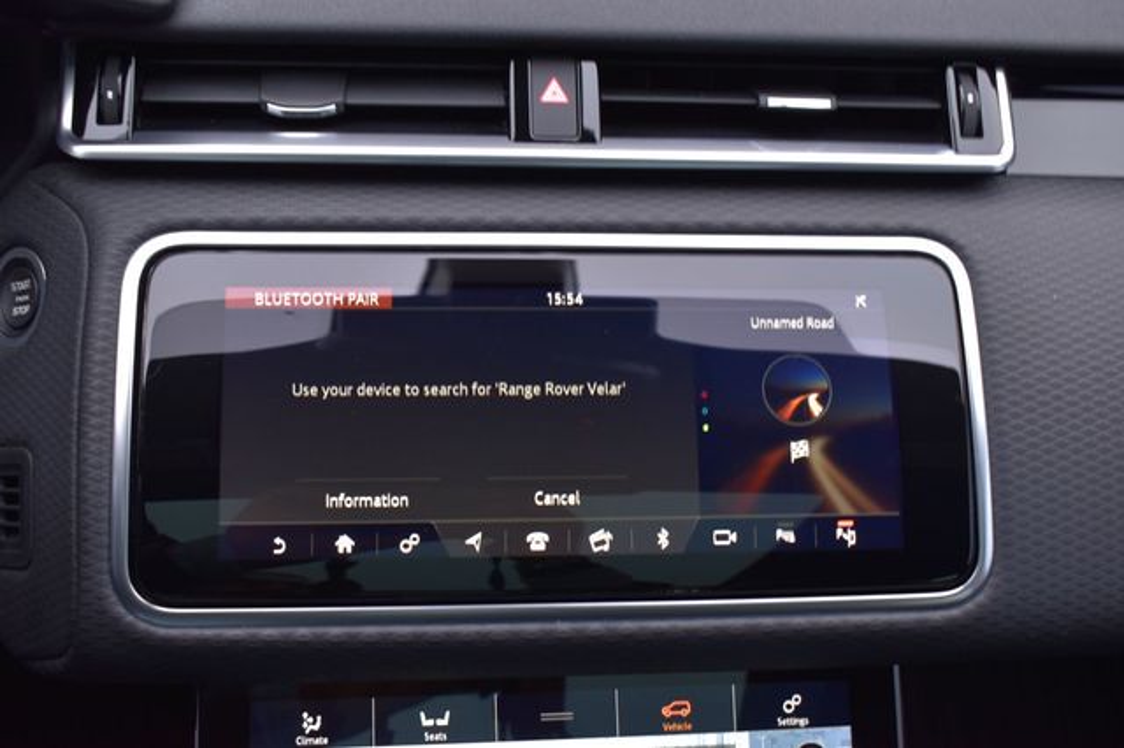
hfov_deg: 47.9
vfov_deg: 33.0
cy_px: 374
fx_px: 1264
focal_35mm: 40
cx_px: 562
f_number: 6.3
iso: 400
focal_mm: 27
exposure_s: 1/15
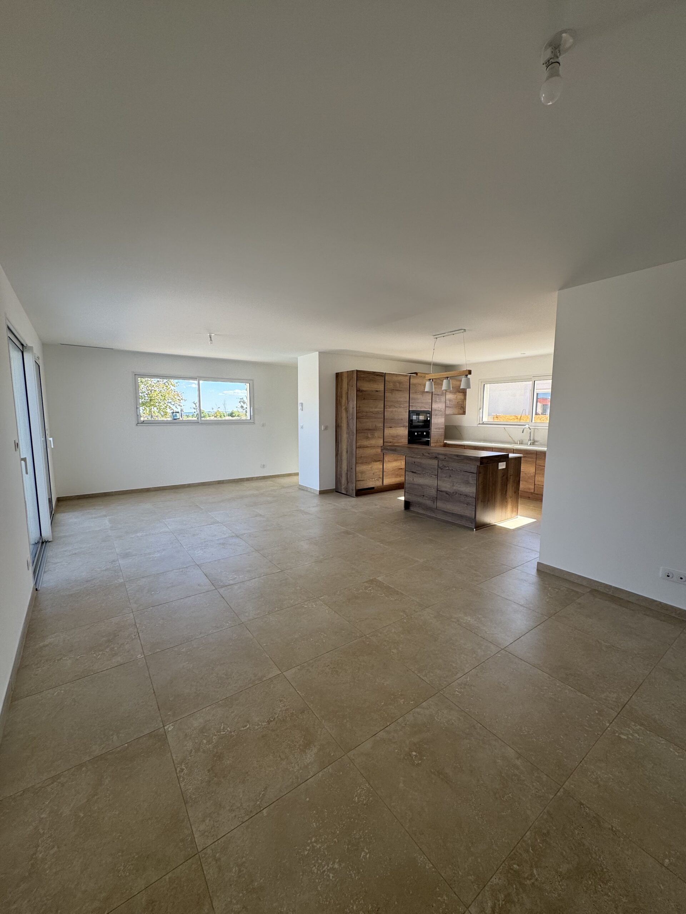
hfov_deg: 85.7
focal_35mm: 14
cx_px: 343
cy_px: 457
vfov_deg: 102.1
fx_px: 370
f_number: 2.2
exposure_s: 1/177
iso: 40
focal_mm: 2.22
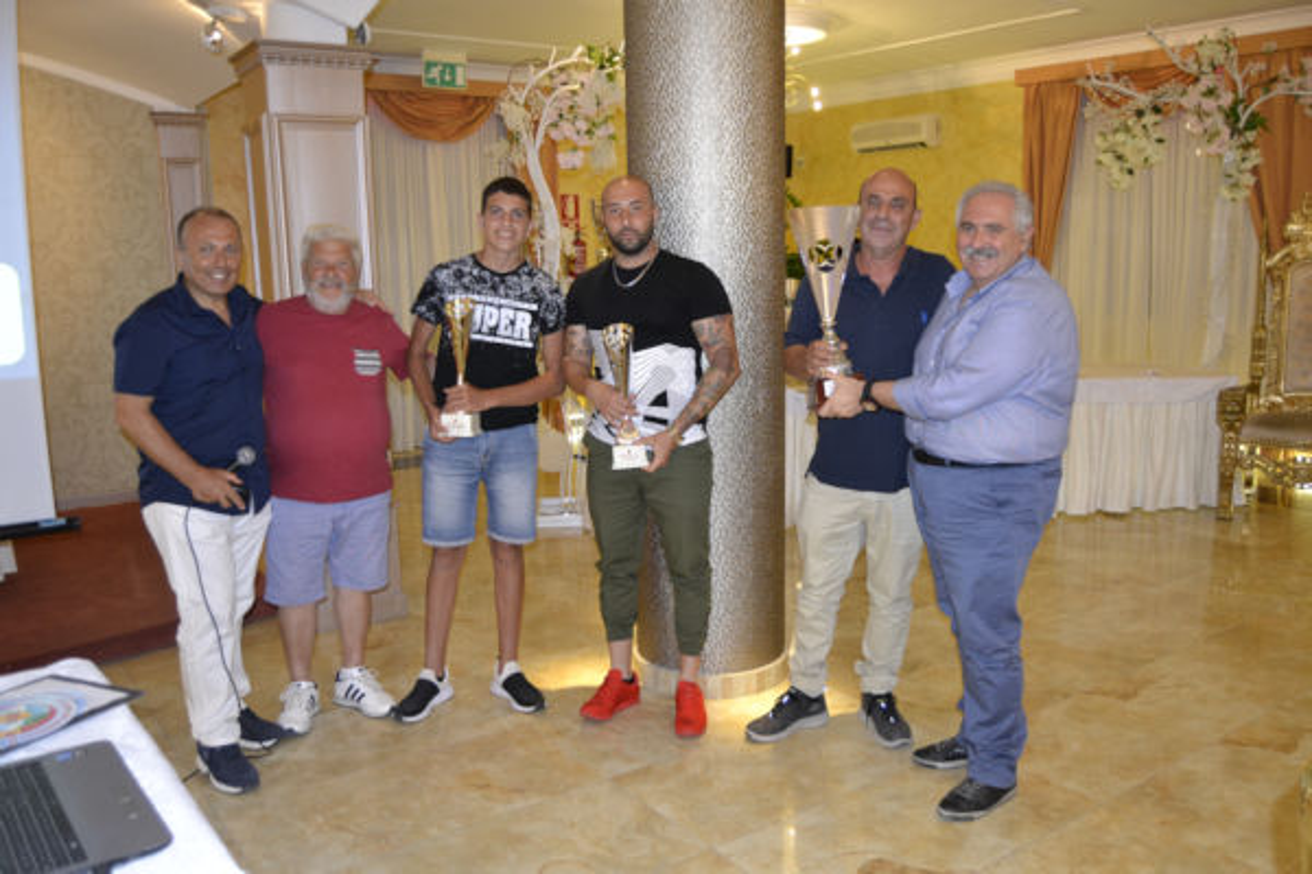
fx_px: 1039
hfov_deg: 64.6
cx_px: 656
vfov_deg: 45.7
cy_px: 437
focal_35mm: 28
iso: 1000
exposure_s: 1/60
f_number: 3.5
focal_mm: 19
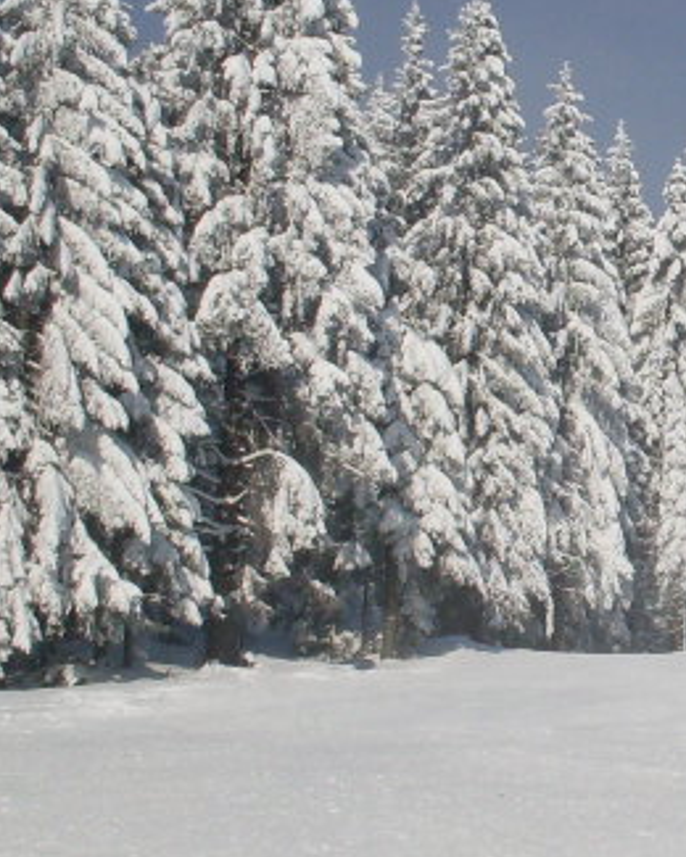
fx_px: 2969
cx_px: 968
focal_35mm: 117
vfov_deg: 16.4
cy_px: 351
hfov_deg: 12.6
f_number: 8.4
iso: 80
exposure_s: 1/750
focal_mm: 6.3
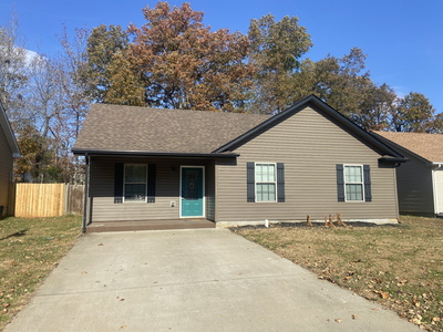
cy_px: 166
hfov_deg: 67.3
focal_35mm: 26
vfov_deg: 53.1
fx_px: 333
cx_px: 222
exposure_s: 1/2890
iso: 32
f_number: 1.8
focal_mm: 4.25
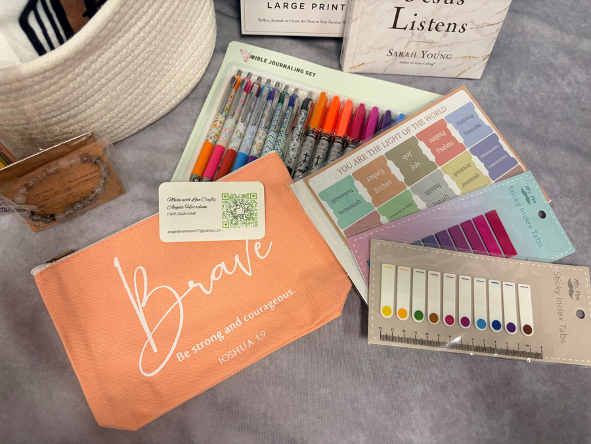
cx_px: 296
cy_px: 222
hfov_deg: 67.3
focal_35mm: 26
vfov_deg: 53.1
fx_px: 444
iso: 80
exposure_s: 1/60
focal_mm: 5.96
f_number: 1.6
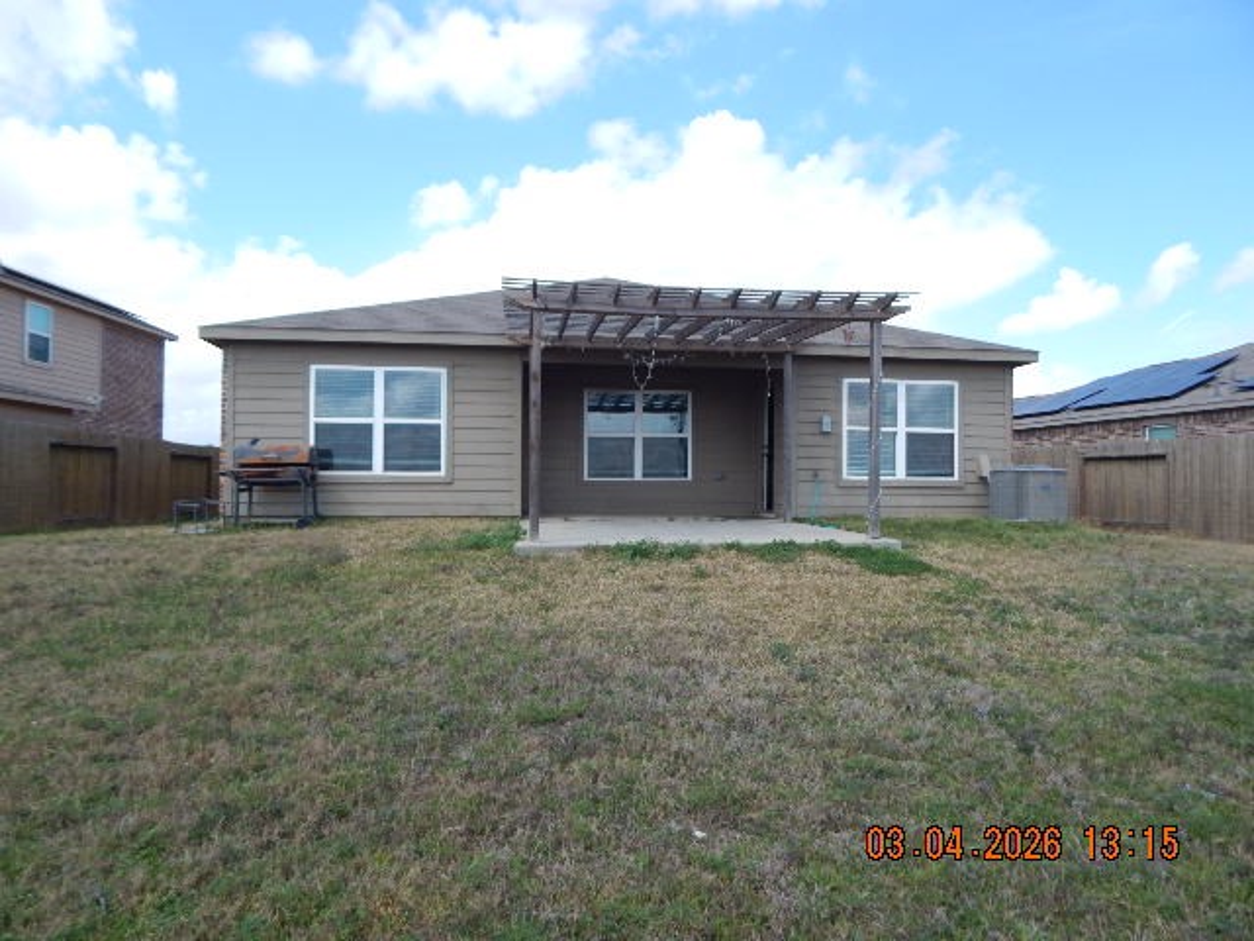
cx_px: 627
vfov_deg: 61.1
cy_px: 470
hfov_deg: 76.4
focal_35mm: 22
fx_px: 797
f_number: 3
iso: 125
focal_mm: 4
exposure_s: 1/1500
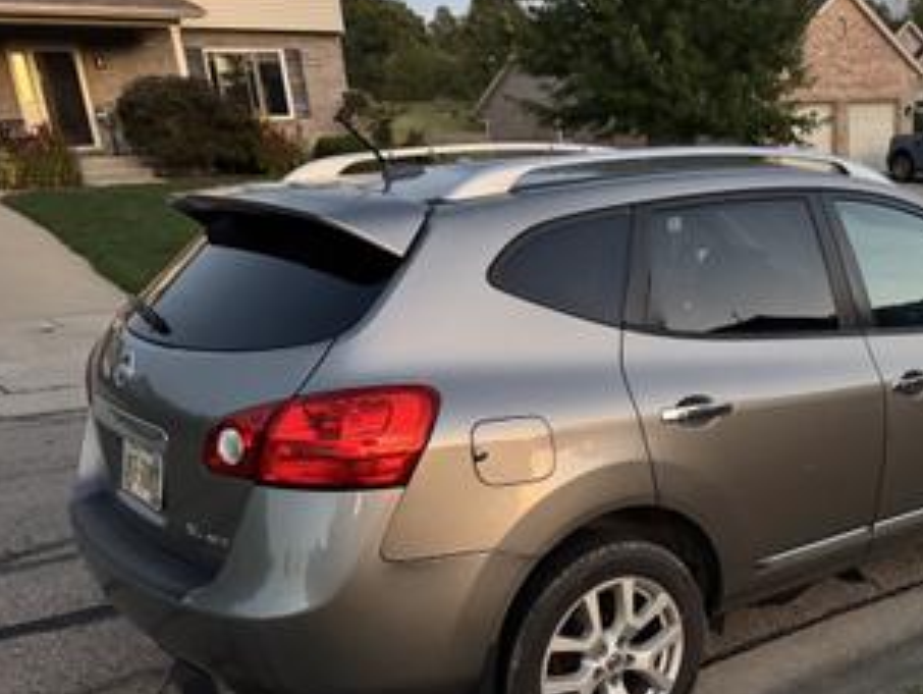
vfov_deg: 34.9
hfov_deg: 44.5
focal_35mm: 40
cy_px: 553
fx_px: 1067
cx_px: 737
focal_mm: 6.76
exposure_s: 1/30
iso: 1000
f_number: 1.78
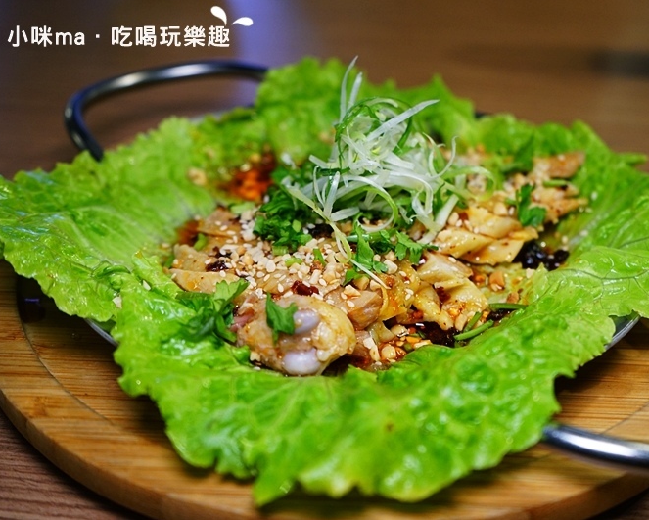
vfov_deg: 34.9
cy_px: 260
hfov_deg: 42.8
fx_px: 826
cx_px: 369
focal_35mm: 43
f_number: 4
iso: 1000
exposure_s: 1/60
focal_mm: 38
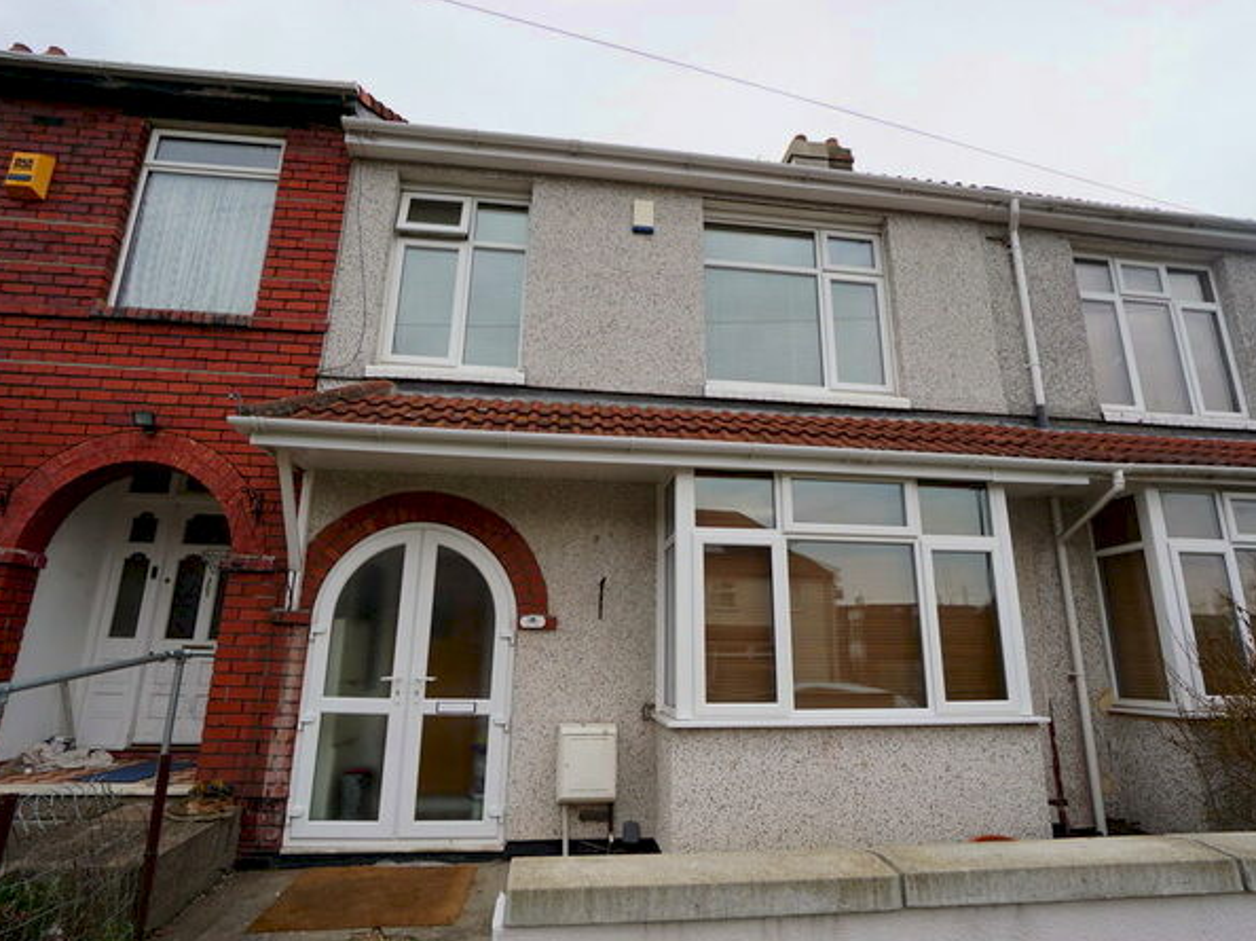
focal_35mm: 17
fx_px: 617
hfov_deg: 91.0
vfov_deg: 74.7
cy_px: 486
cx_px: 643
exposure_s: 1/80
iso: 100
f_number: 7.1
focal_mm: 10
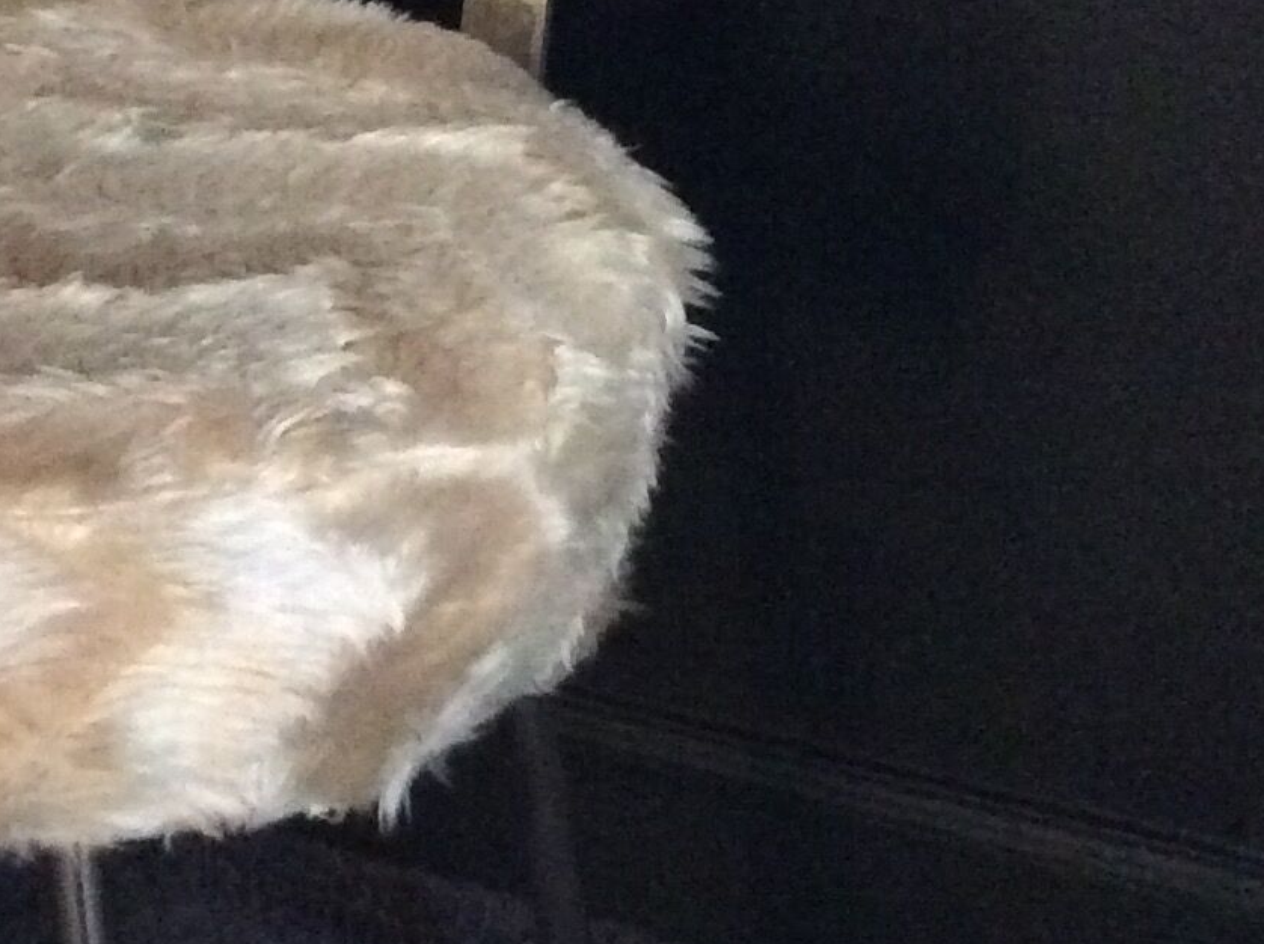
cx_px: 113
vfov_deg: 14.9
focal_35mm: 99
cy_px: 587
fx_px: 3610
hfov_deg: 19.5
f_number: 2.4
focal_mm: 3.3
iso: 400
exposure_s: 1/17
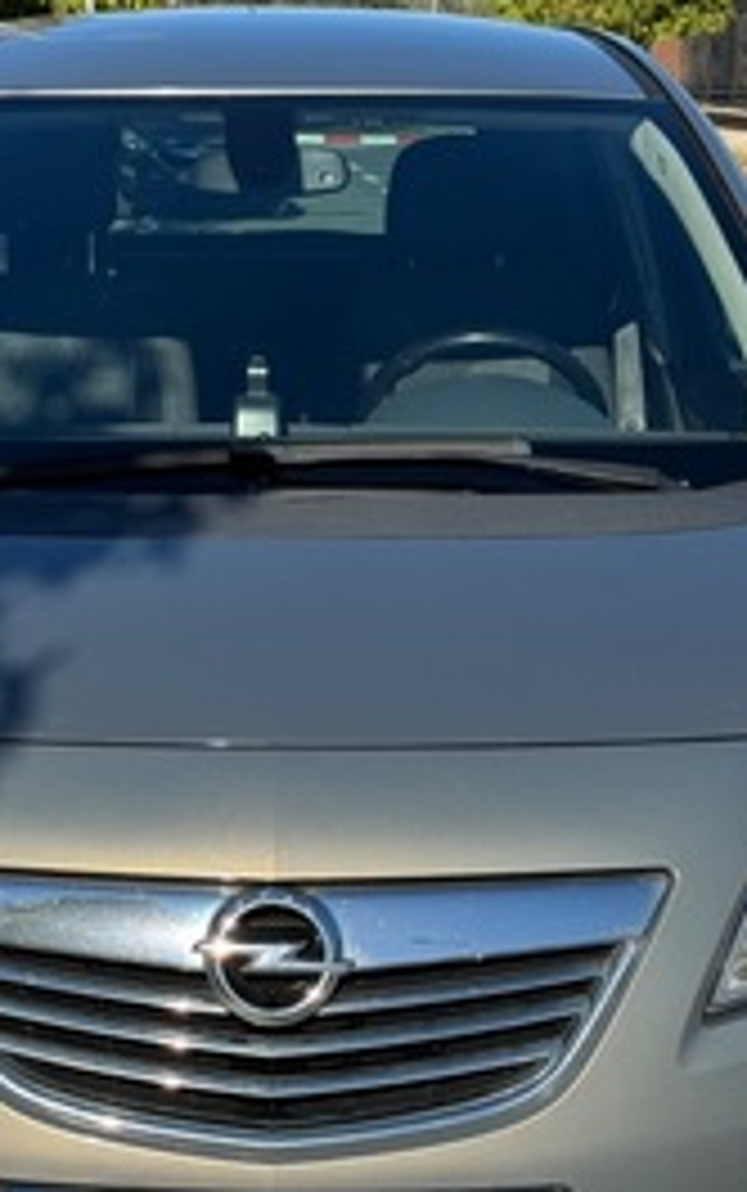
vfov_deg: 29.8
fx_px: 2244
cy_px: 589
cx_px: 180
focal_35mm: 69
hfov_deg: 18.8
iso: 64
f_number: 1.78
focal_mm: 6.76
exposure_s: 1/3096
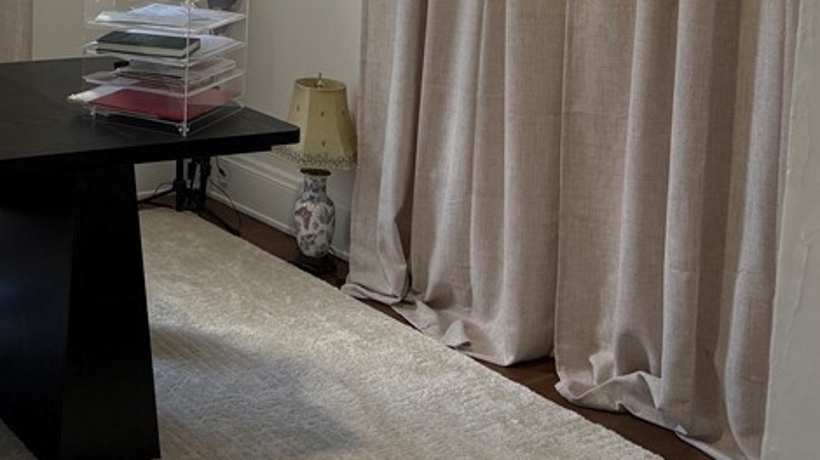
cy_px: -91
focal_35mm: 57
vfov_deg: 19.8
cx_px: -30
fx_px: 1239
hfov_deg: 33.1
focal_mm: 6.76
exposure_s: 1/120
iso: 200
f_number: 1.78
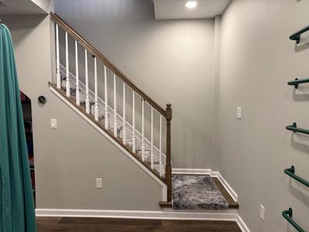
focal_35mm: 24
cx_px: 154
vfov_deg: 56.8
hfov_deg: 71.6
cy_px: 116
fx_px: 214
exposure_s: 1/120
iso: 200
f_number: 1.78
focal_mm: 6.76
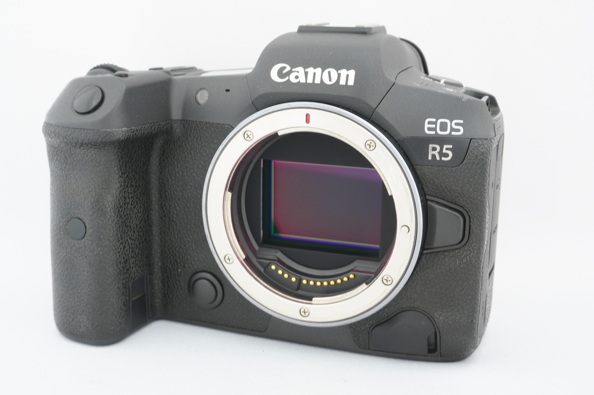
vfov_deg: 28.9
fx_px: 767
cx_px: 283
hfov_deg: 42.3
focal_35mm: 47
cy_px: 195
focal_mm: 29
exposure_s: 1/1.6
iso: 400
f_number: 11
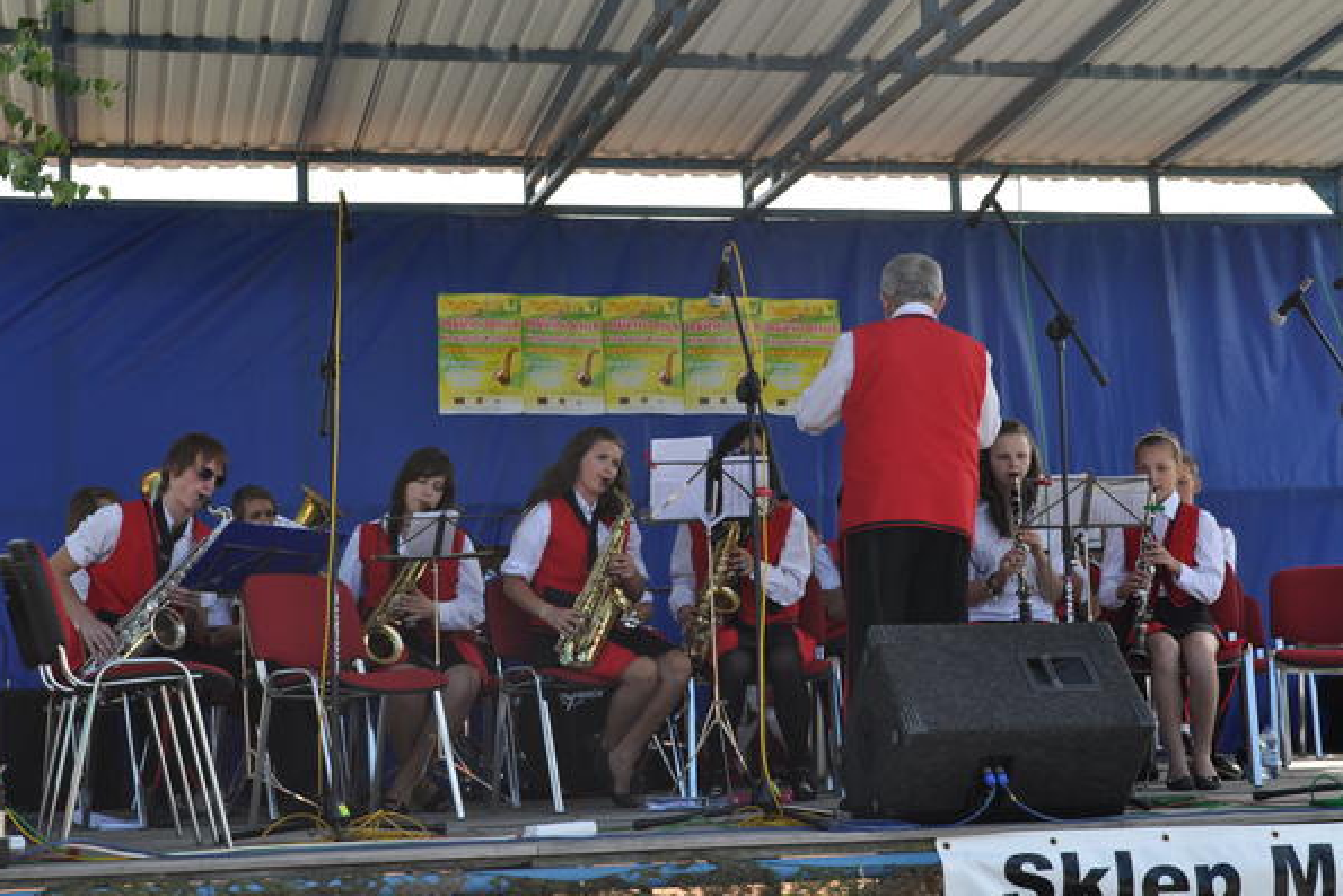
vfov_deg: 22.3
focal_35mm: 61
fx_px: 2276
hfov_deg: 32.9
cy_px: 447
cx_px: 664
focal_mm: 40
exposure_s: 1/320
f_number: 9
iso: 400
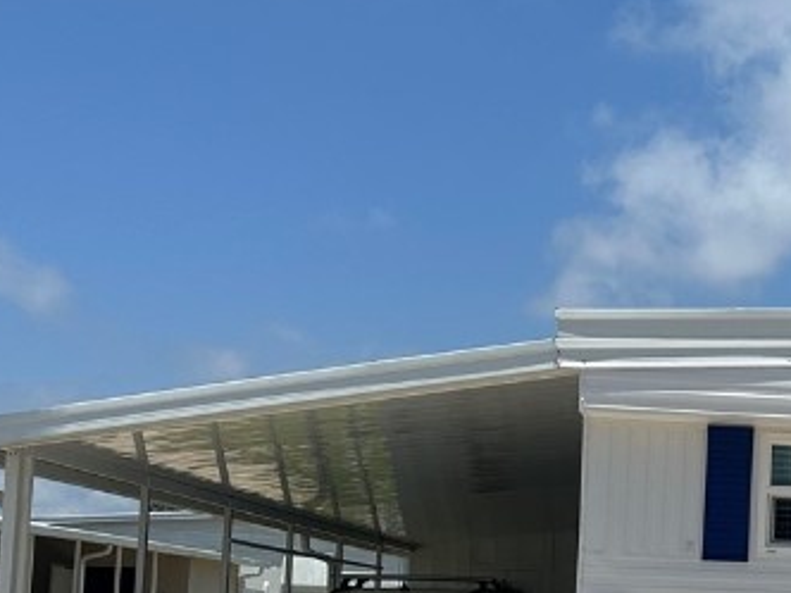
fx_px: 1691
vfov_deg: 19.6
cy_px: 522
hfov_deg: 23.9
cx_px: 955
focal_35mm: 74
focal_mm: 6.86
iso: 80
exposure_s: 1/8929
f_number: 1.78
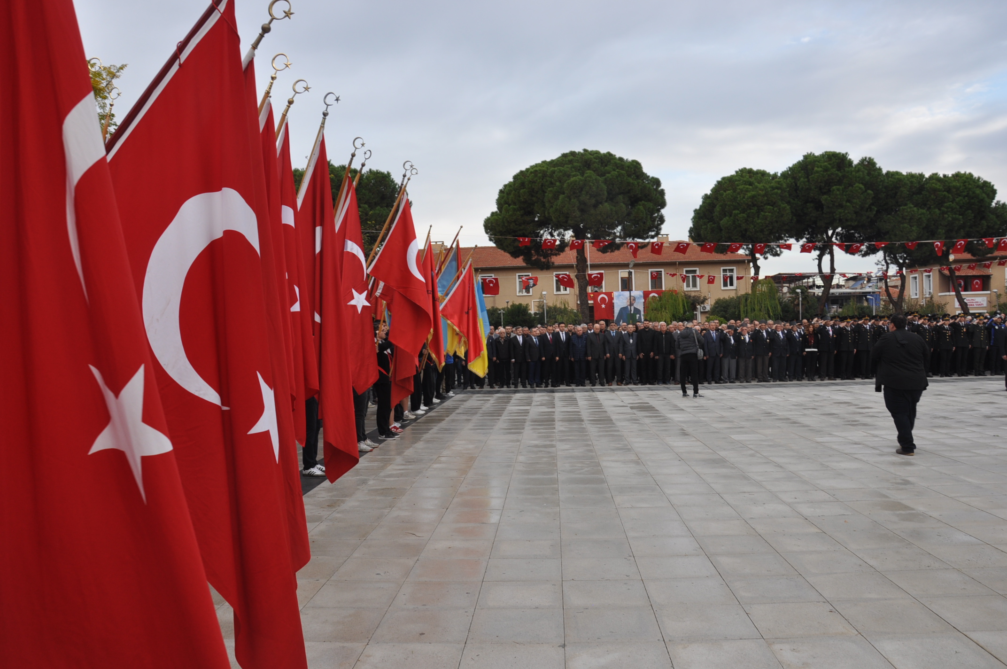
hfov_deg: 67.4
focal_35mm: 27
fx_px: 754
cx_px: 504
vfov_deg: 47.8
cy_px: 334
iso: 200
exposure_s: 1/80
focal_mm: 18
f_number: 9
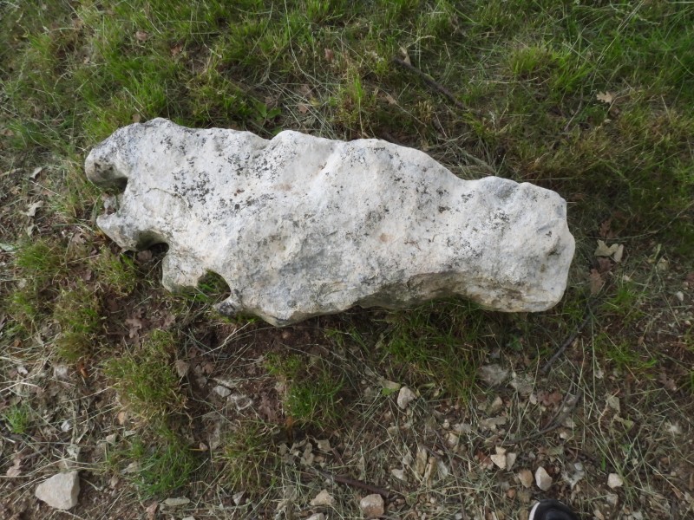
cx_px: 347
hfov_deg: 71.6
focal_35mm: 24
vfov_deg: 56.8
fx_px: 481
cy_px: 260
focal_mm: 4.3
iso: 400
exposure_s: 1/200
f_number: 8
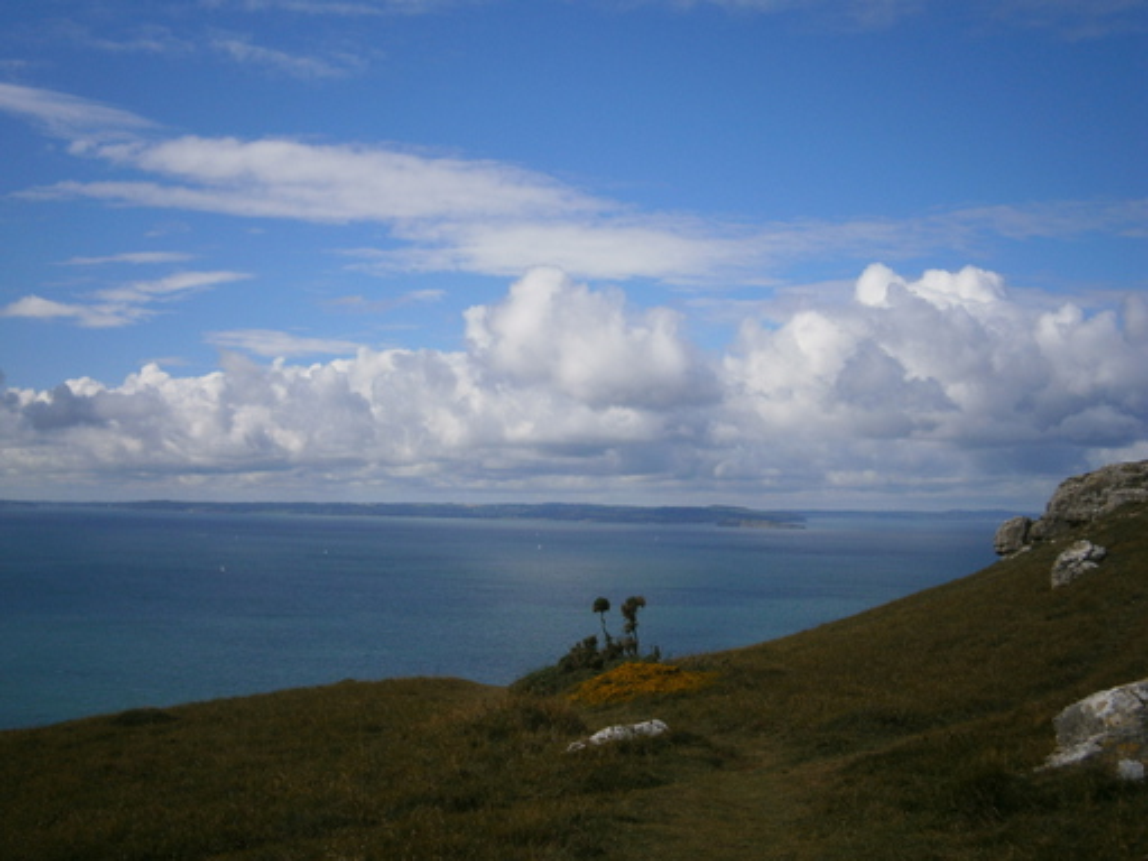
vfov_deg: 30.9
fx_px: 1559
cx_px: 574
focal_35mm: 47
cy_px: 430
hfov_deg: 40.4
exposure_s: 1/320
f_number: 9.7
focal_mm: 8.3
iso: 80
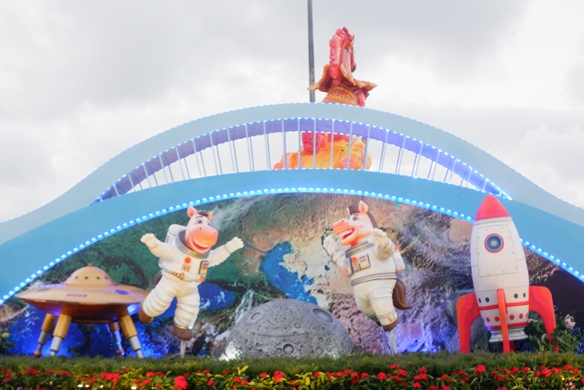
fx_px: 957
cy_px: 195
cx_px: 292
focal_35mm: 59
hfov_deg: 33.9
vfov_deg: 23.0
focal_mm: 39.6
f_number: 5.6
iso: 800
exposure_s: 1/58
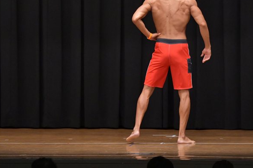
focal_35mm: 266
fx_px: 1868
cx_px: 147
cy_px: 60
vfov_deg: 5.2
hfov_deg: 7.7
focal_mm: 135
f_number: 5.6
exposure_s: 1/400
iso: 6400
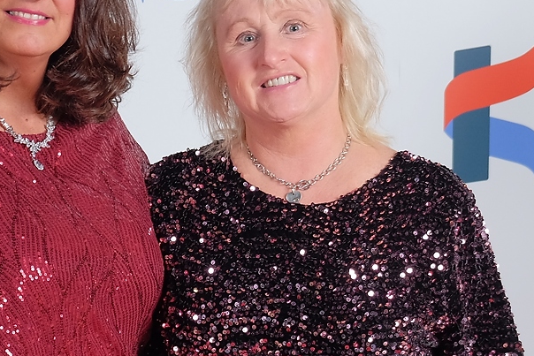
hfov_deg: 14.6
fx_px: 2077
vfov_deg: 9.8
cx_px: 148
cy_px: 327
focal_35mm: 140
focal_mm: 31.5
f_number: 3.6
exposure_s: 1/180
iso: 400
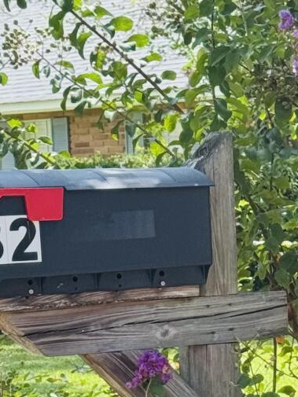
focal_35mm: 190
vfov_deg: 10.3
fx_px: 2180
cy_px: 429
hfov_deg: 7.7
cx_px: 400
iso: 64
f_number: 1.78
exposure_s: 1/843
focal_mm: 6.76
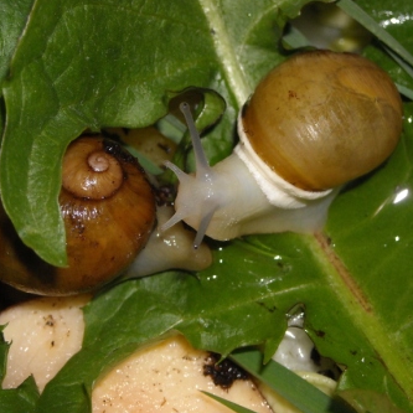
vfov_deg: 14.0
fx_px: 1687
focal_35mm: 125
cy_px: 206
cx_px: 236
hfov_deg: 14.0
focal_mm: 17.1
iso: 200
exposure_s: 1/125
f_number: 9.3
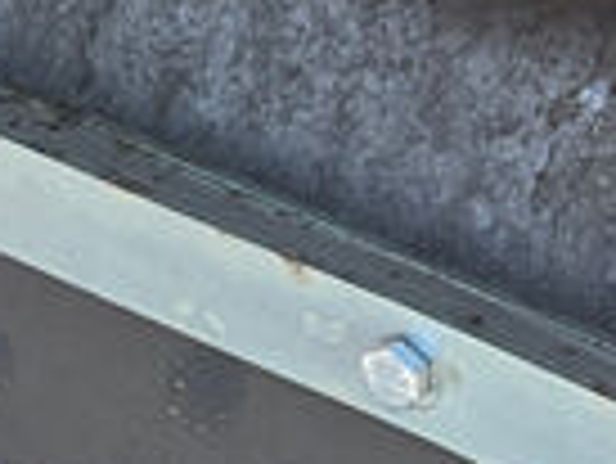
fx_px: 3384
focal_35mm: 190
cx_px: 818
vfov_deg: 7.4
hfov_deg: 10.2
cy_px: -559
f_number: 1.6
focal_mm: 5.1
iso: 32
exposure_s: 1/509
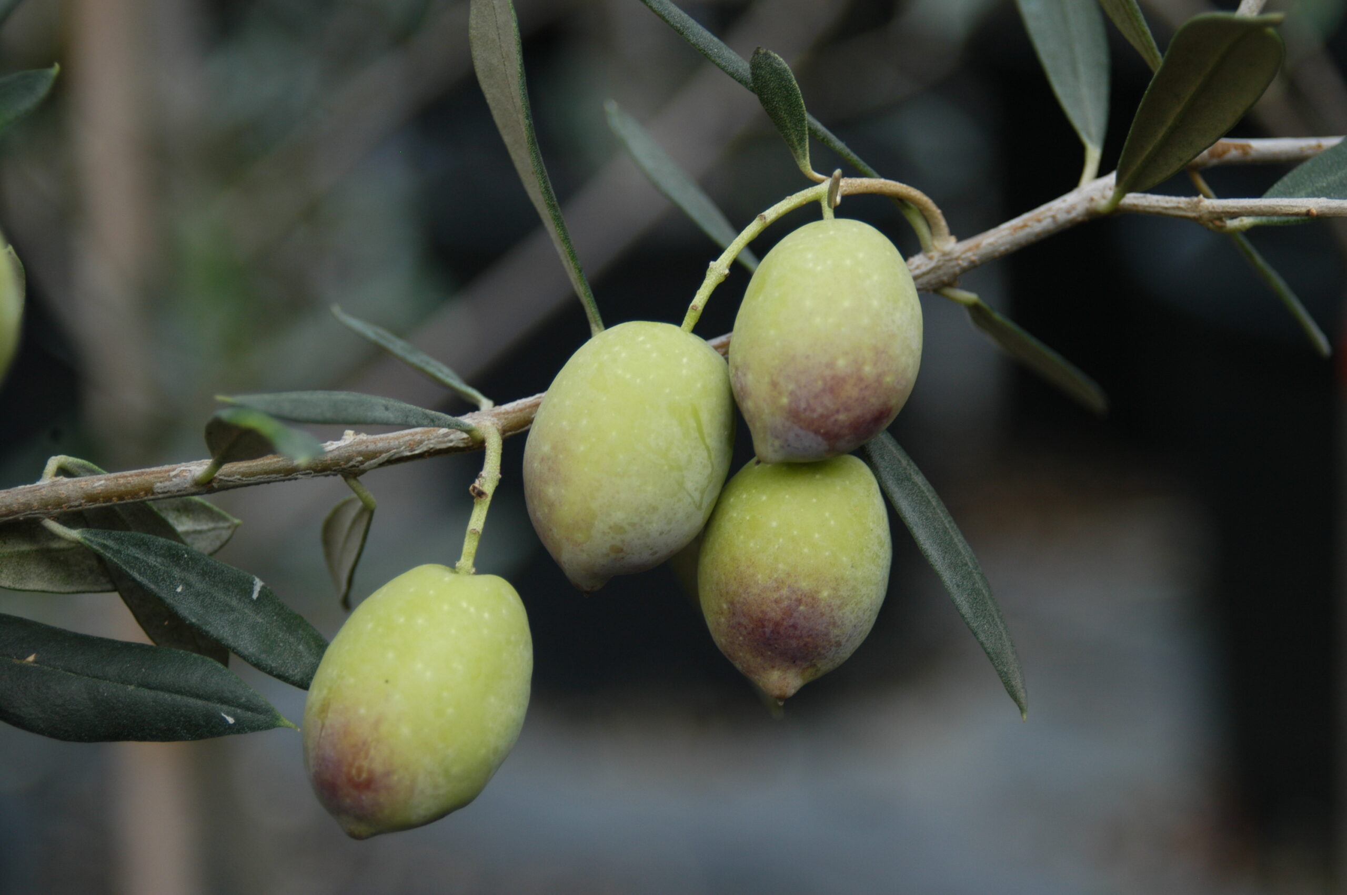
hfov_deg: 18.2
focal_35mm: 112
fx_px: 4206
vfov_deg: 12.2
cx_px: 674
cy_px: 448
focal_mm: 75
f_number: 5.6
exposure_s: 1/160
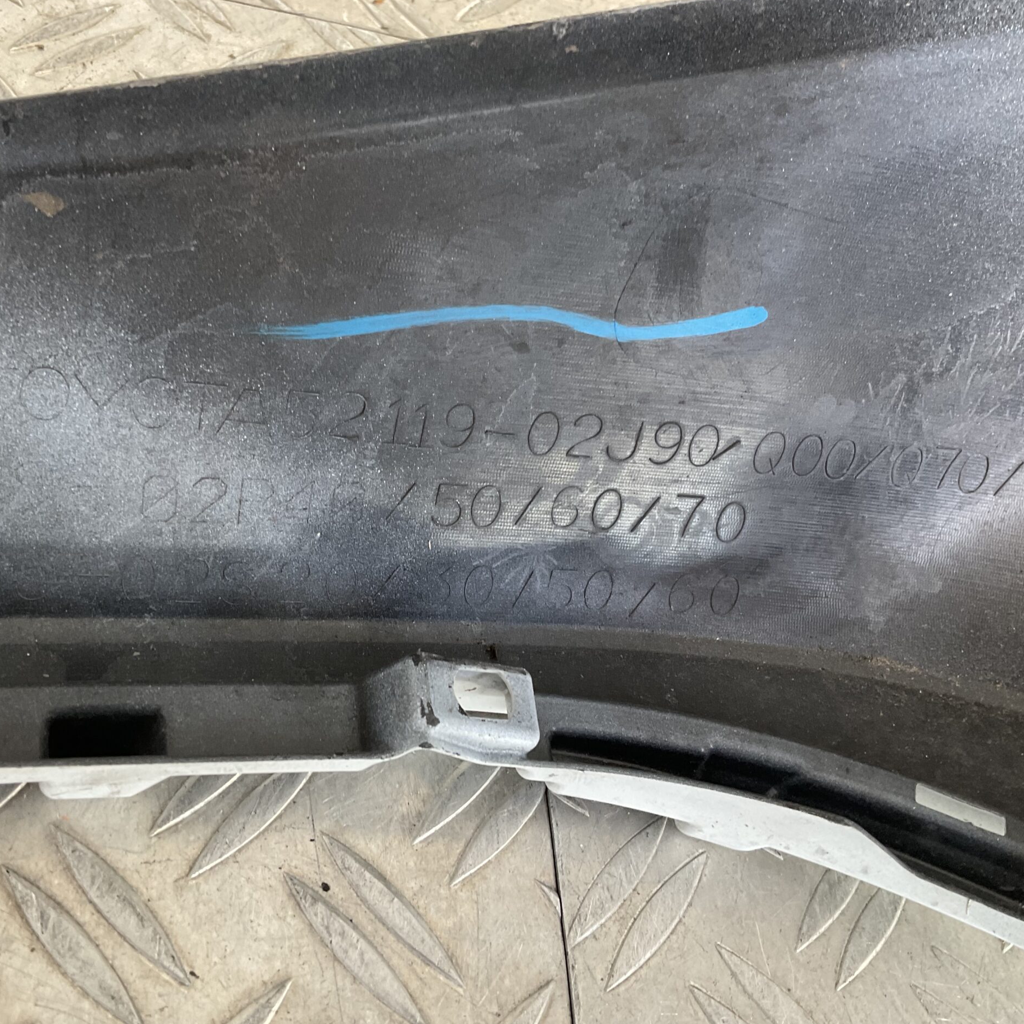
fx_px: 1171
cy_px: 503
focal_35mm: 35
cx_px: 390
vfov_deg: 47.2
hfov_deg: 46.8
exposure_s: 1/50
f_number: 1.8
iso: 64
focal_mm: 3
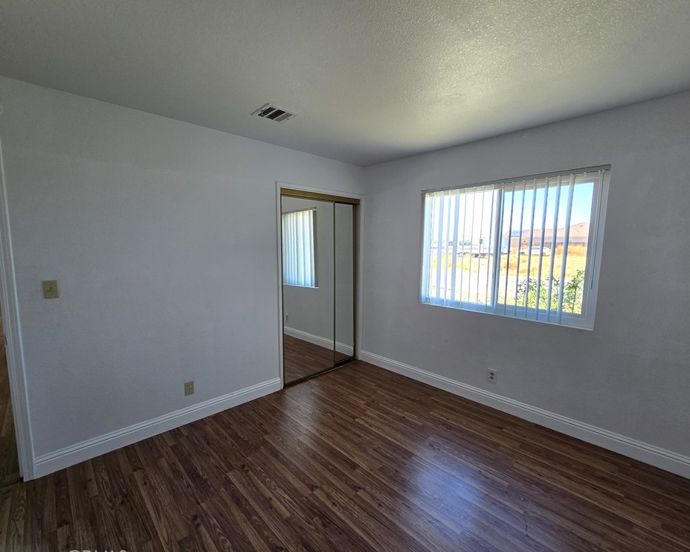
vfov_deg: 87.9
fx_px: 286
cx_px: 330
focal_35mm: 14
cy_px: 282
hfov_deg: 100.7
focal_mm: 2.2
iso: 64
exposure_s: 1/60
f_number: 2.2
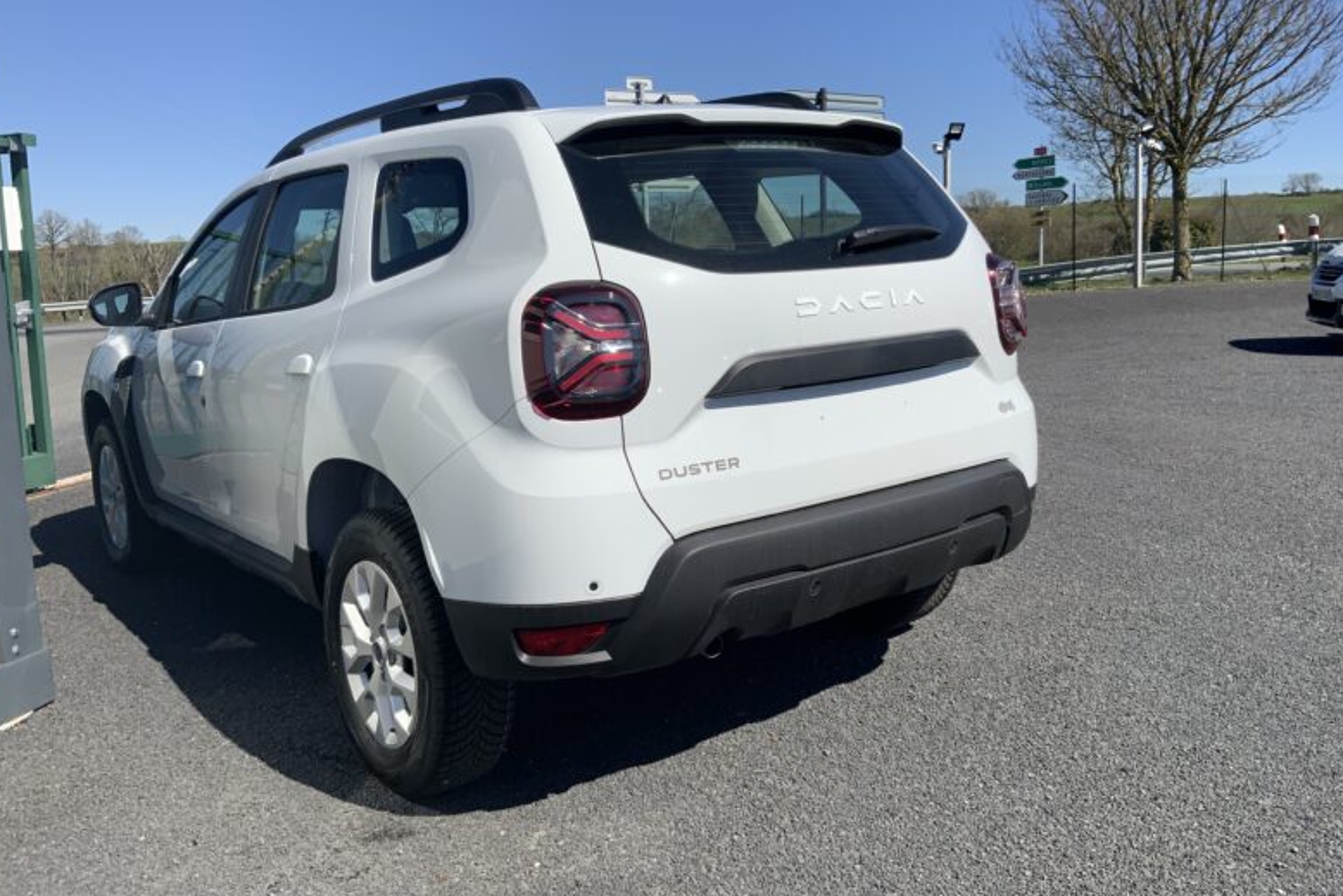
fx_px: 1157
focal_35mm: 31
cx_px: 668
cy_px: 406
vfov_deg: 42.3
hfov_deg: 60.3
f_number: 1.8
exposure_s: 1/3322
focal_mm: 3
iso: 16
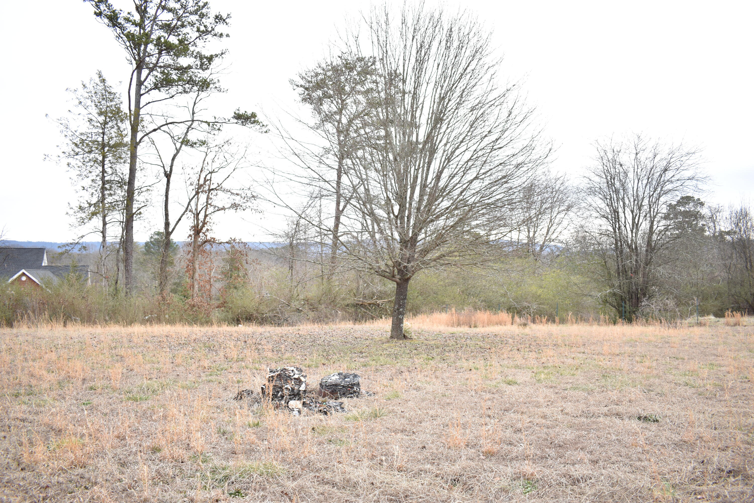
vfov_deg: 47.9
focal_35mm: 27
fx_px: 565
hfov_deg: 67.4
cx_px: 377
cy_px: 252
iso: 100
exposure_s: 1/200
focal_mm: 18
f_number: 3.5
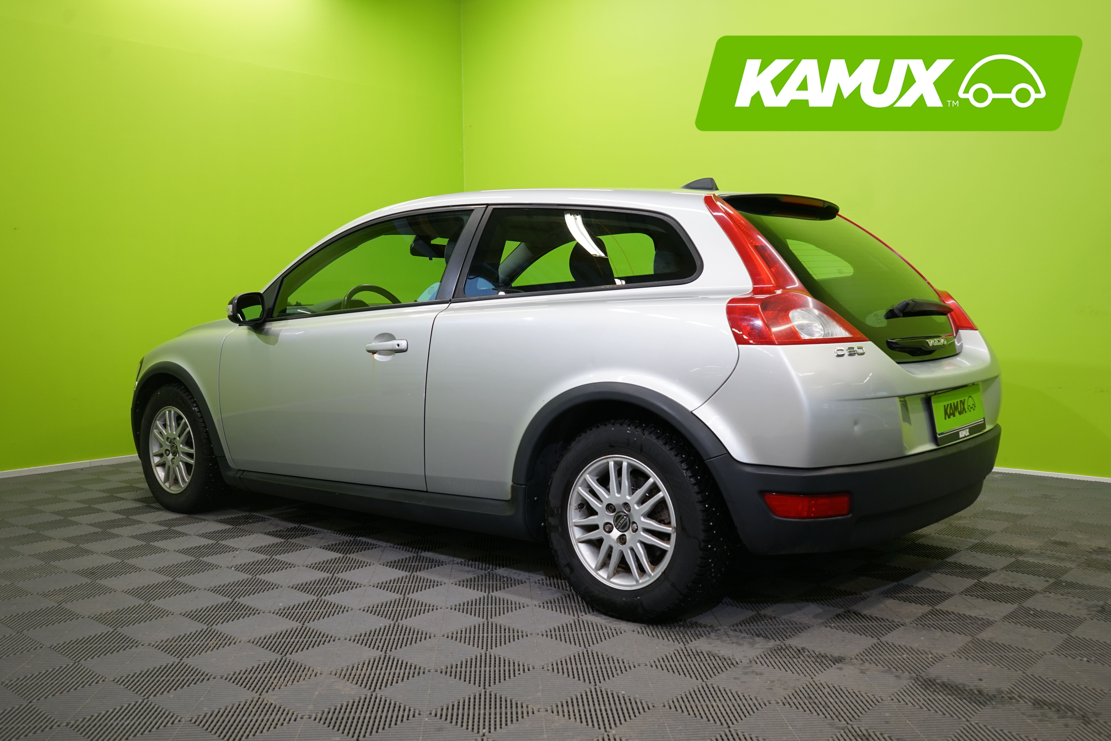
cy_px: 370
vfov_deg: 41.1
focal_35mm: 32
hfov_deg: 58.7
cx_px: 556
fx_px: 987
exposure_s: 1/25
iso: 400
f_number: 5.6
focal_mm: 32
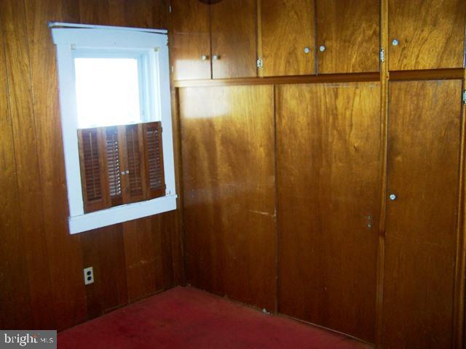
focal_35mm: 38
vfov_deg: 37.7
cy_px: 174
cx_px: 233
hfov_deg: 49.0
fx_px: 512
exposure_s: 1/60
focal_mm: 6.3
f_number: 2.8
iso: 160
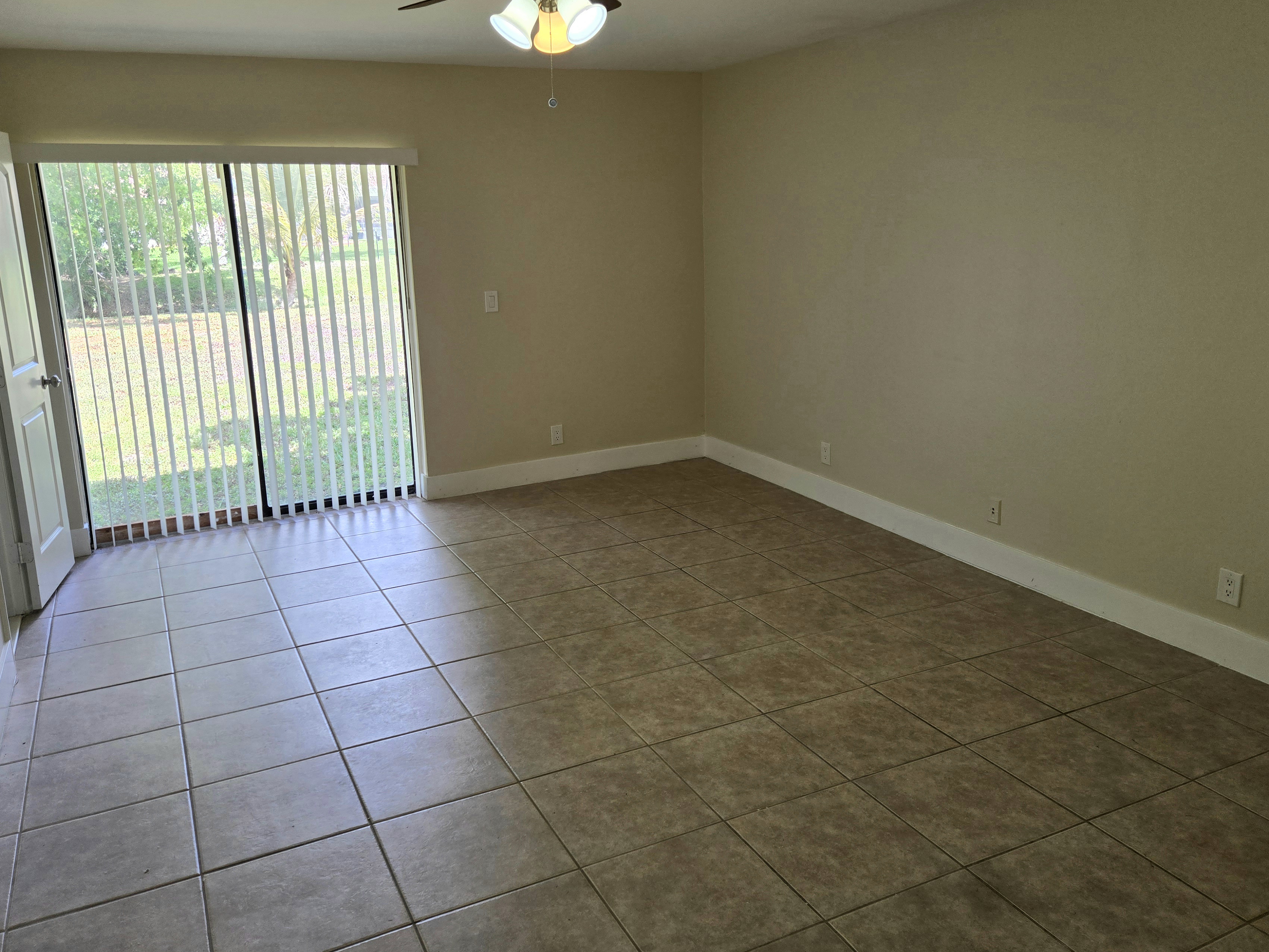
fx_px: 990
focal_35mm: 27
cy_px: 437
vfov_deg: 51.3
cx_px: 614
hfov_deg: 65.3
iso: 64
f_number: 1.8
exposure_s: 1/182
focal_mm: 5.4
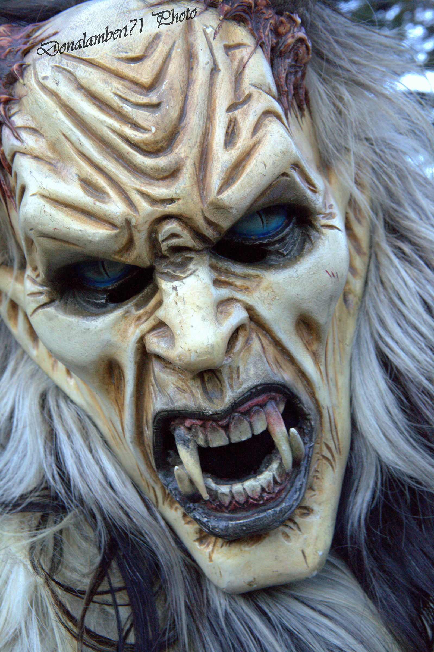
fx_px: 887
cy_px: 326
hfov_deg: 27.5
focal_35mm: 49
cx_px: 217
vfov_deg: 40.4
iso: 2000
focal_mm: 50
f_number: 14
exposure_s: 1/80
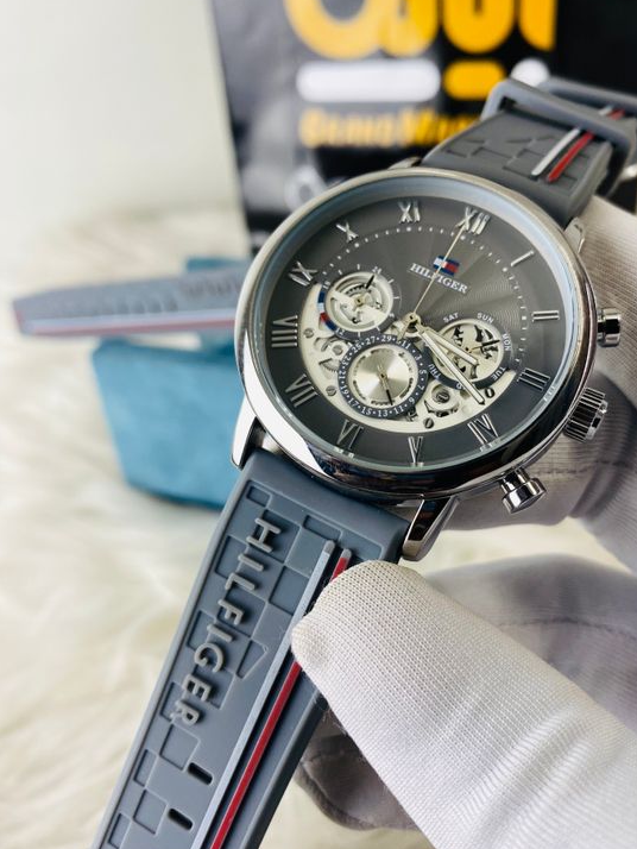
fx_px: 687
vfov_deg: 63.4
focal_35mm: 28
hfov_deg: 49.7
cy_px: 444
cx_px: 354
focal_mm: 4.25
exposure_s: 1/100
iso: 50
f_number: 1.8
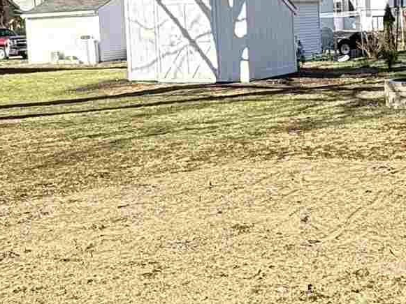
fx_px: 868
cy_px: 106
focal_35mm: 74
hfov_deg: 25.8
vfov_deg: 19.9
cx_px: 333
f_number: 2.2
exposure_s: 1/596
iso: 64
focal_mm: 2.22
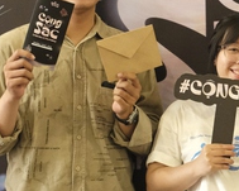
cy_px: 58
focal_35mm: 167
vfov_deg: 9.2
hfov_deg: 11.3
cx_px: 312
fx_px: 1181
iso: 4000
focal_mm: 34
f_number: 4
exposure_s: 1/160
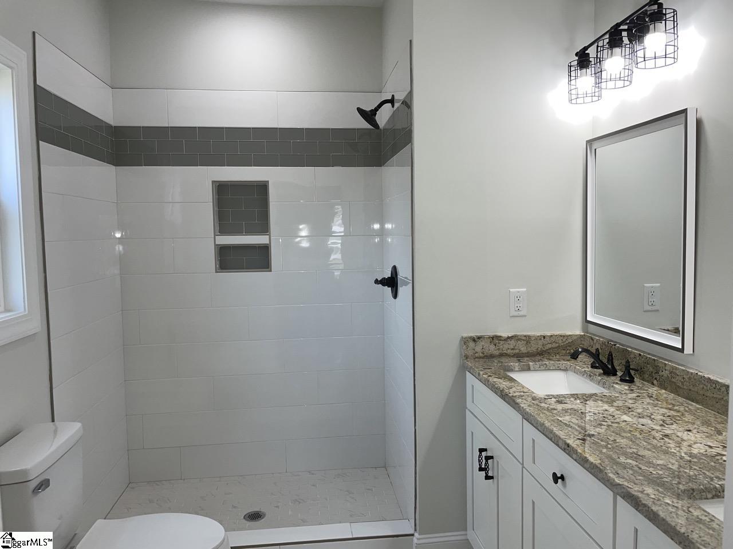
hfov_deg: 67.3
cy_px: 274
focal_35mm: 26
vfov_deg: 53.1
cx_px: 366
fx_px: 551
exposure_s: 1/175
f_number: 1.6
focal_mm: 4.2
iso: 32
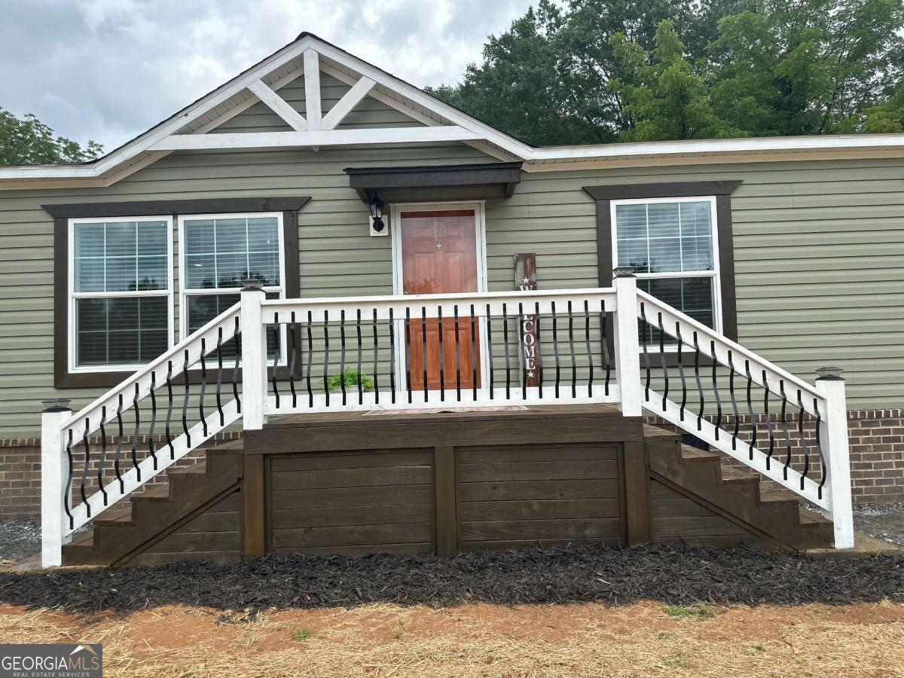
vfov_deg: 56.8
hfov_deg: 71.6
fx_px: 627
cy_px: 339
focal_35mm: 24
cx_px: 452
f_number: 1.78
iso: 80
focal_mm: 6.86
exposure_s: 1/2660
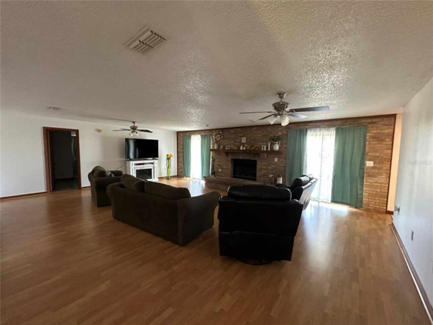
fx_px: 175
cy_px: 162
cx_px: 216
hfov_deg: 102.1
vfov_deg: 85.7
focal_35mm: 14
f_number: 2.2
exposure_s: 1/60
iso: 800
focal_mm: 2.22
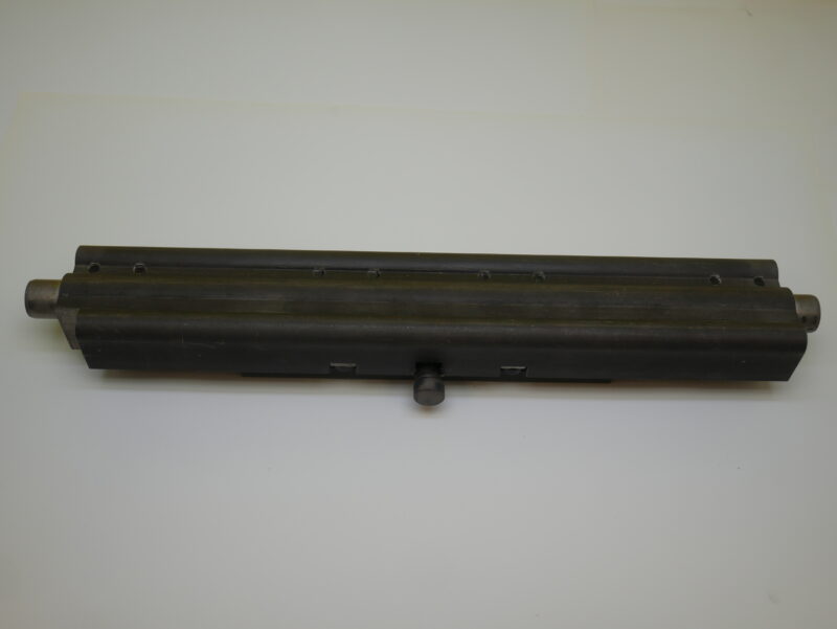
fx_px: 919
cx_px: 418
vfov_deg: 37.8
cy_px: 314
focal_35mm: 38
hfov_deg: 49.0
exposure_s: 1/125
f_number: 5
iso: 200
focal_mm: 19
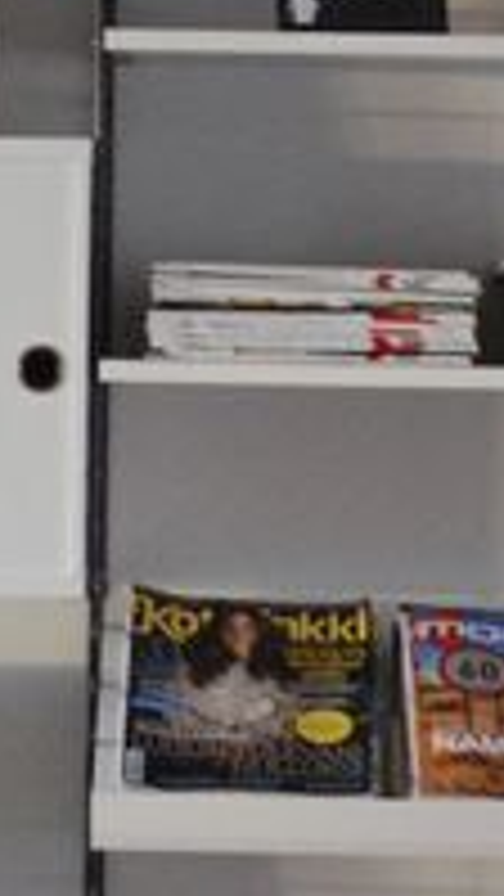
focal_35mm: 212
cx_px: 130
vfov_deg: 10.0
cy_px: 1018
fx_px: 5035
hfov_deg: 5.7
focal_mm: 35
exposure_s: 1/15
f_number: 2
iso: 1600
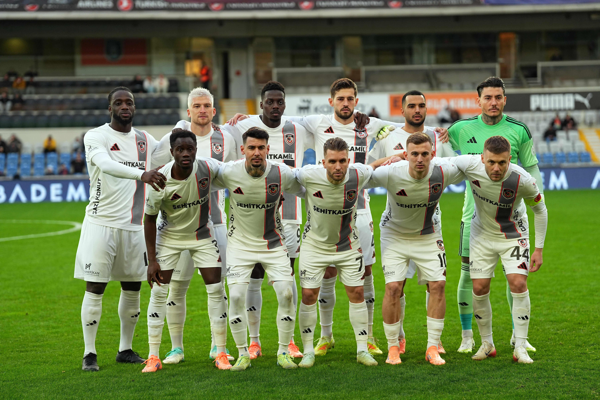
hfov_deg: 18.3
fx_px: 1867
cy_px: 200
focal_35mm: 112
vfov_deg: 12.2
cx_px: 300
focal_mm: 112
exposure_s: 1/1600
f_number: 2.8
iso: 1000
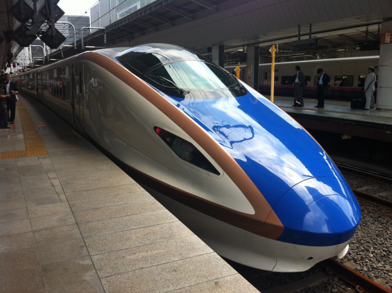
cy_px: 146
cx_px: 196
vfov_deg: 40.6
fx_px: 396
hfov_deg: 52.7
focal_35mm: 35
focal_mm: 3.85
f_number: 2.8
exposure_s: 1/408
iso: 80
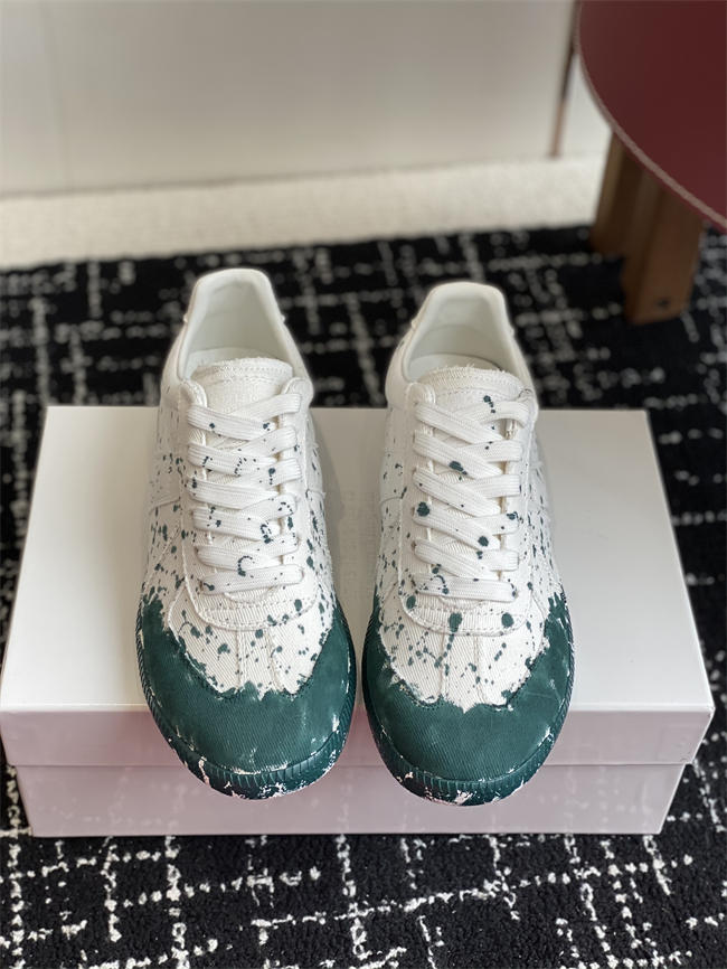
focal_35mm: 52
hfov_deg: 28.0
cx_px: 364
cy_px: 484
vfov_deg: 36.8
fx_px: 1455
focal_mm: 6
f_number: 2
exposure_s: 1/133
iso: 20
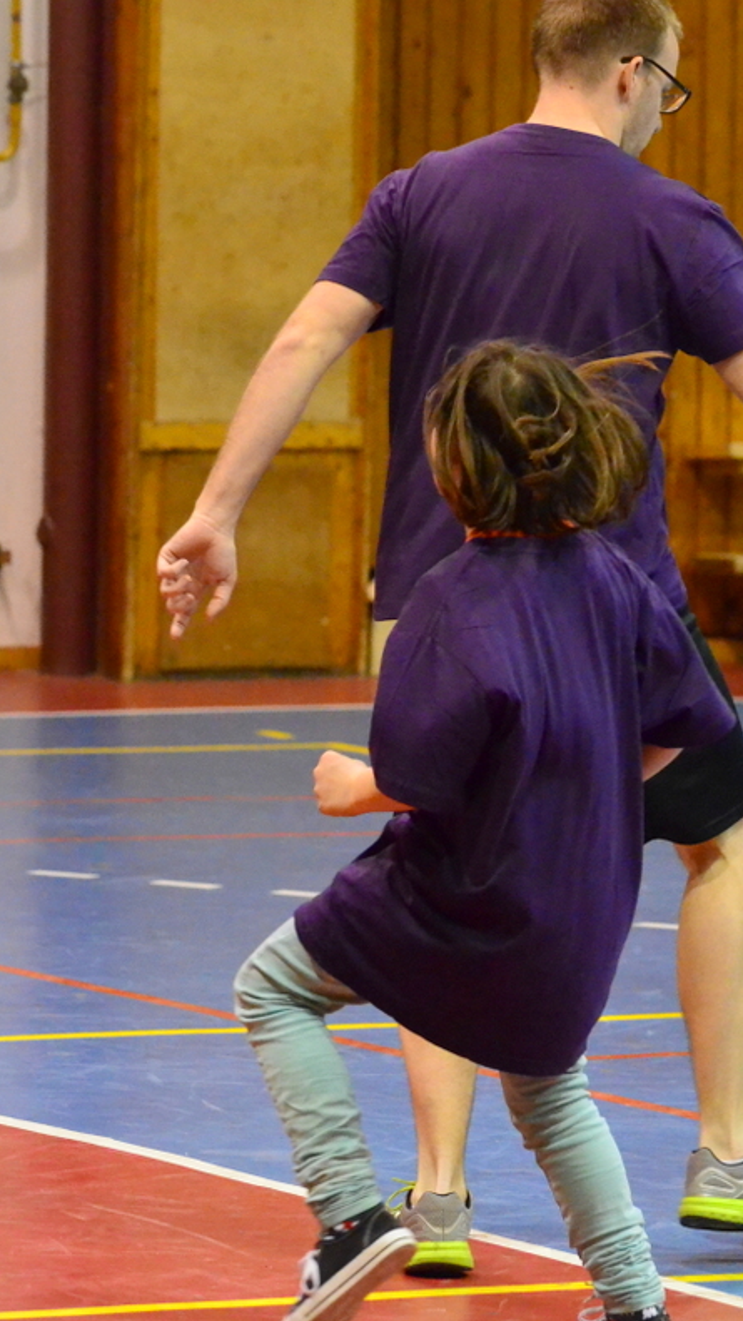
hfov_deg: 5.1
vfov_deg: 9.1
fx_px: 8335
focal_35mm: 238
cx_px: 633
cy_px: 659
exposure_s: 1/500
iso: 6400
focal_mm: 100
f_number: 5
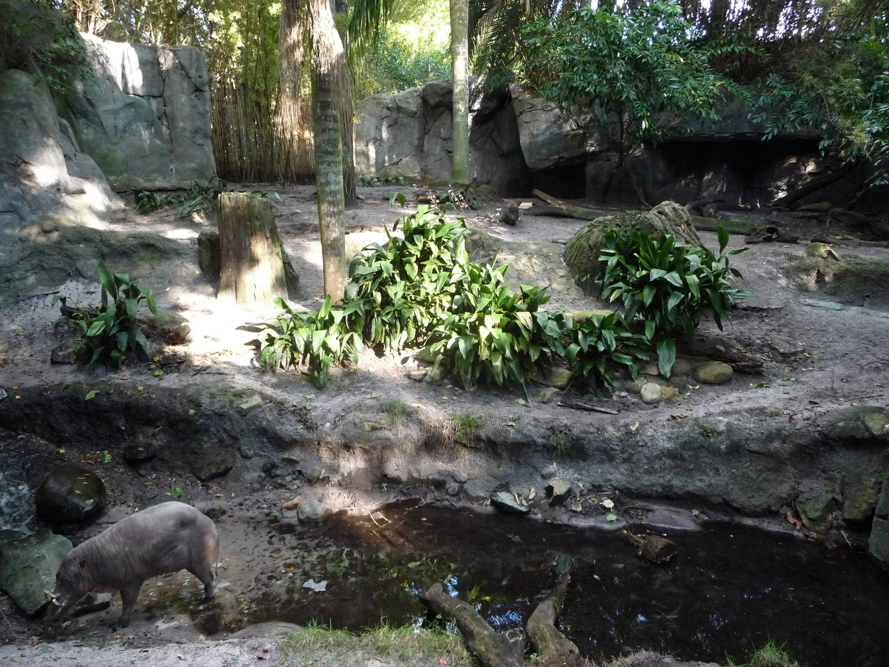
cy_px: 334
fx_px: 719
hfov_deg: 63.4
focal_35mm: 28
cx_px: 444
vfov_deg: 49.7
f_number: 3.3
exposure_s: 1/60
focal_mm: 4.7
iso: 400
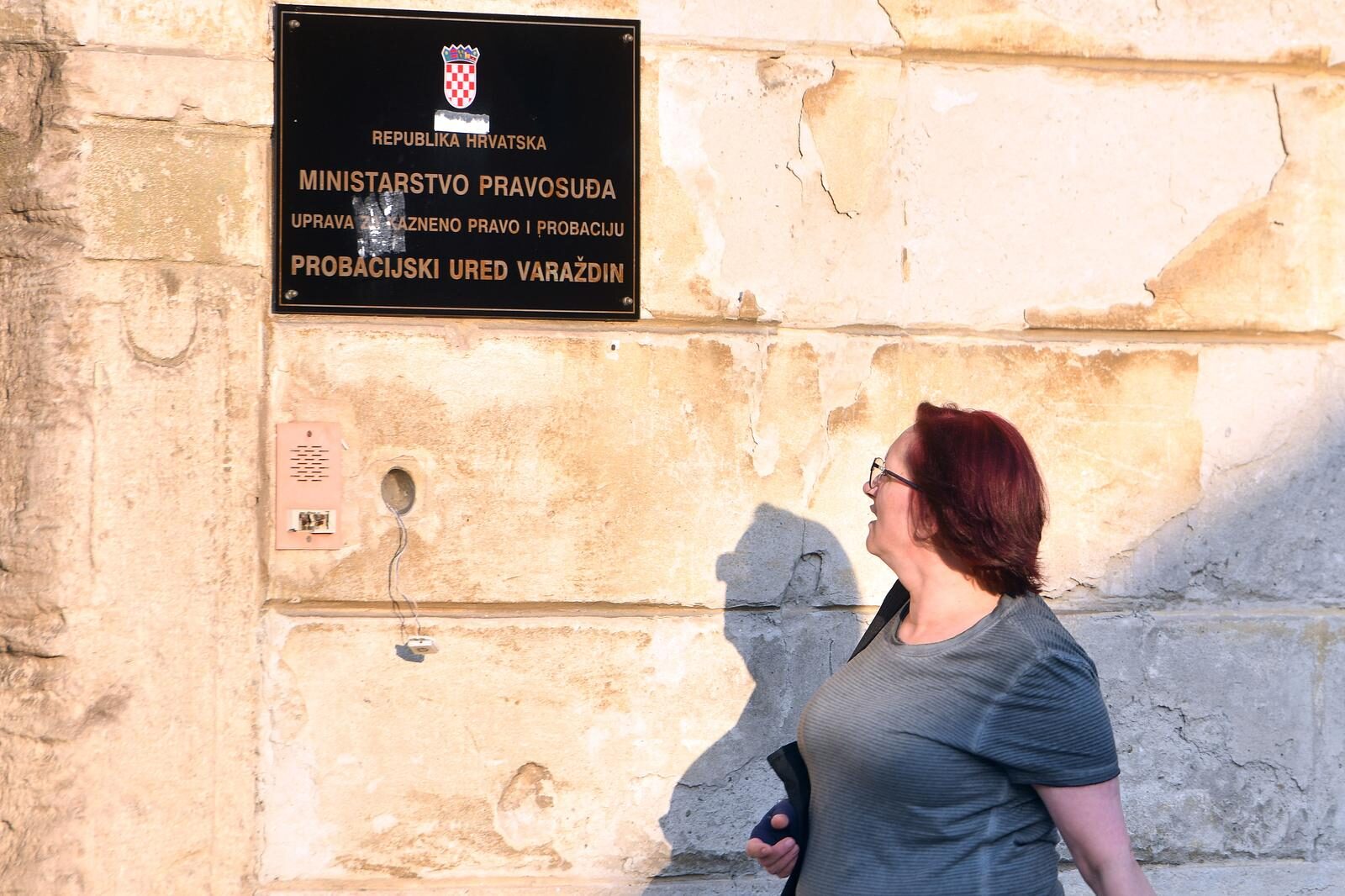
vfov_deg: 6.9
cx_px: 672
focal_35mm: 200
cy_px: 448
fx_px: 7470
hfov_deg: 10.3
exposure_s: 1/400
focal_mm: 200
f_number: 5
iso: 72
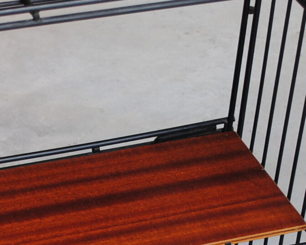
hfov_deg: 12.1
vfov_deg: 9.7
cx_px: 47
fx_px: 1431
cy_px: 261
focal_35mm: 158
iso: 200
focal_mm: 26
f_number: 4.5
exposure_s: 1/80
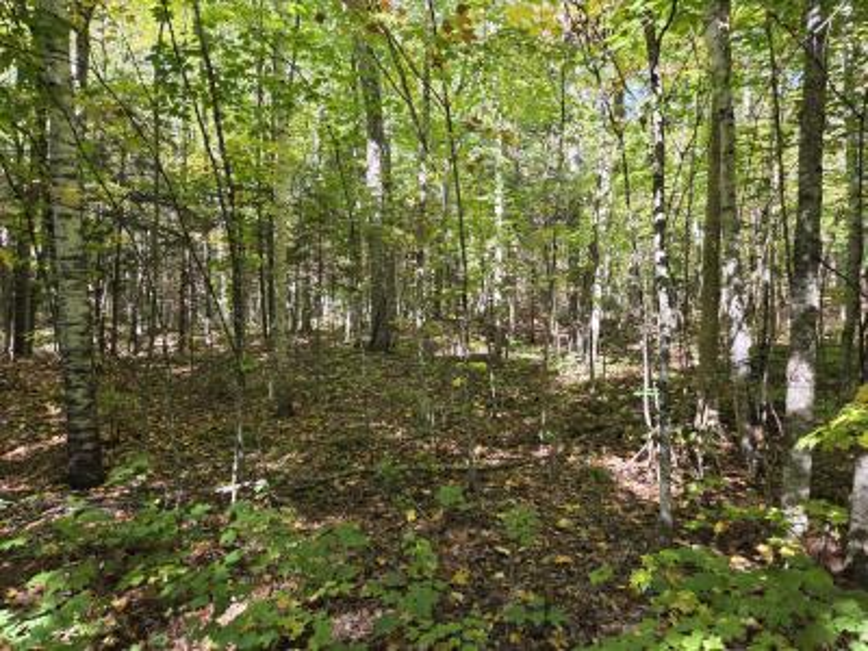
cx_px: 434
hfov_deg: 73.9
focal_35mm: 23
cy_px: 326
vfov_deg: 58.9
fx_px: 577
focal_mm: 5.4
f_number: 1.8
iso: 125
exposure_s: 1/180
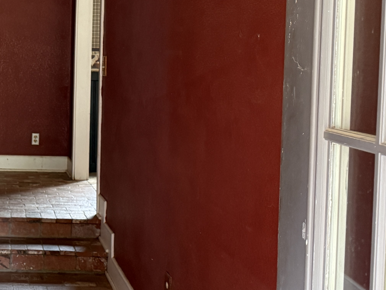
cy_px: 108
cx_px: -17
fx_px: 758
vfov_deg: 21.6
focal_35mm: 68
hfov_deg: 26.7
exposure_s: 1/60
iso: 800
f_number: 1.78
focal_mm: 6.76
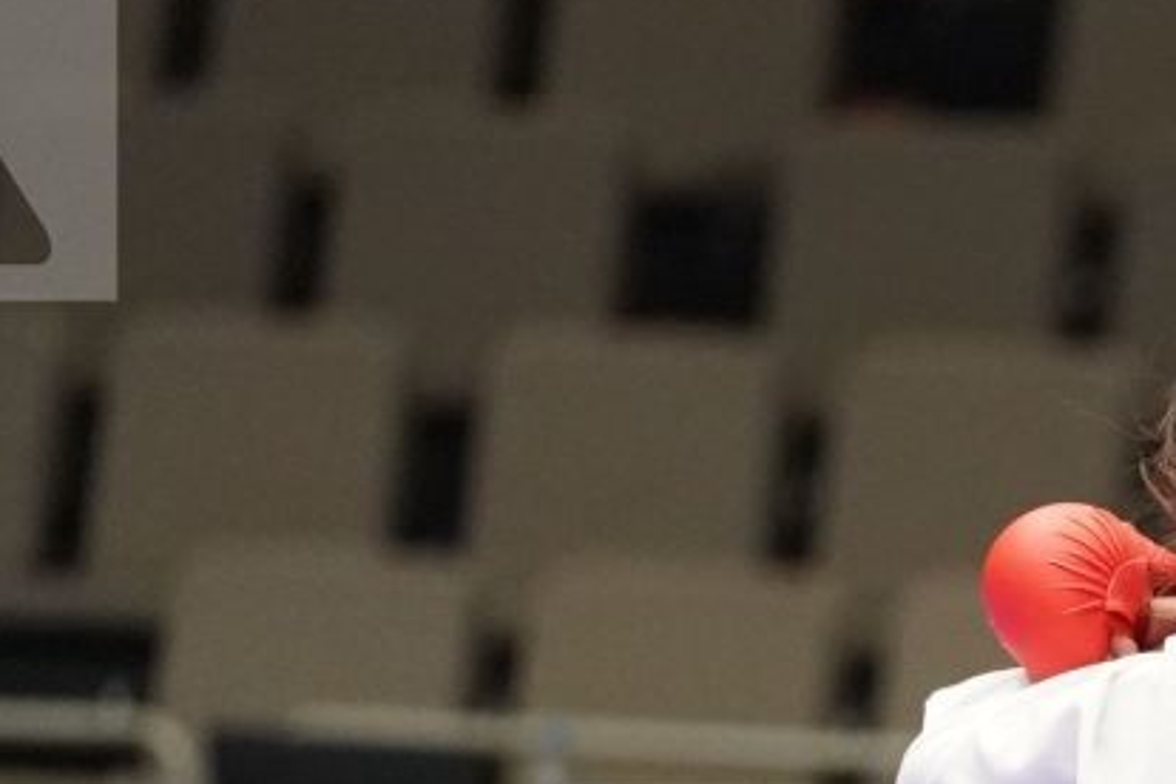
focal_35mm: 869
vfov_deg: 1.6
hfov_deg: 2.4
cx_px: 1778
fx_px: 28385
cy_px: 1048
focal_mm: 200
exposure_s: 1/1000
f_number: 2.8
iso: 5000
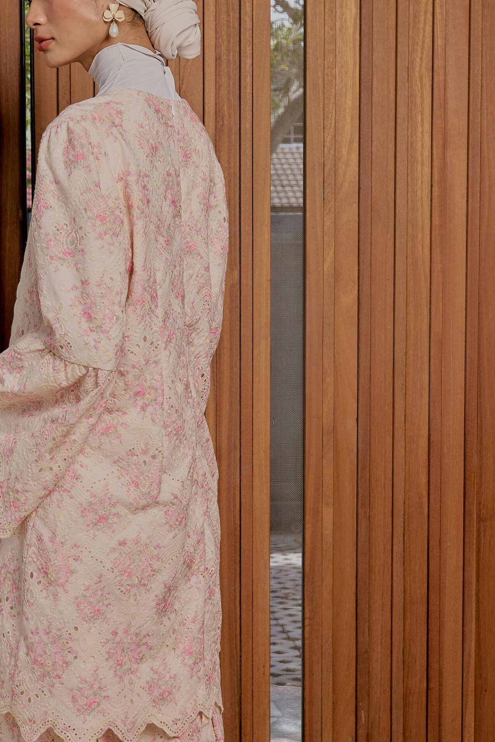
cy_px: 390
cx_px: 104
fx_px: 1526
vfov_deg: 27.3
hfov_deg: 18.3
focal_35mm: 74
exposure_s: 1/125
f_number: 6.3
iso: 200
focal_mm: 35
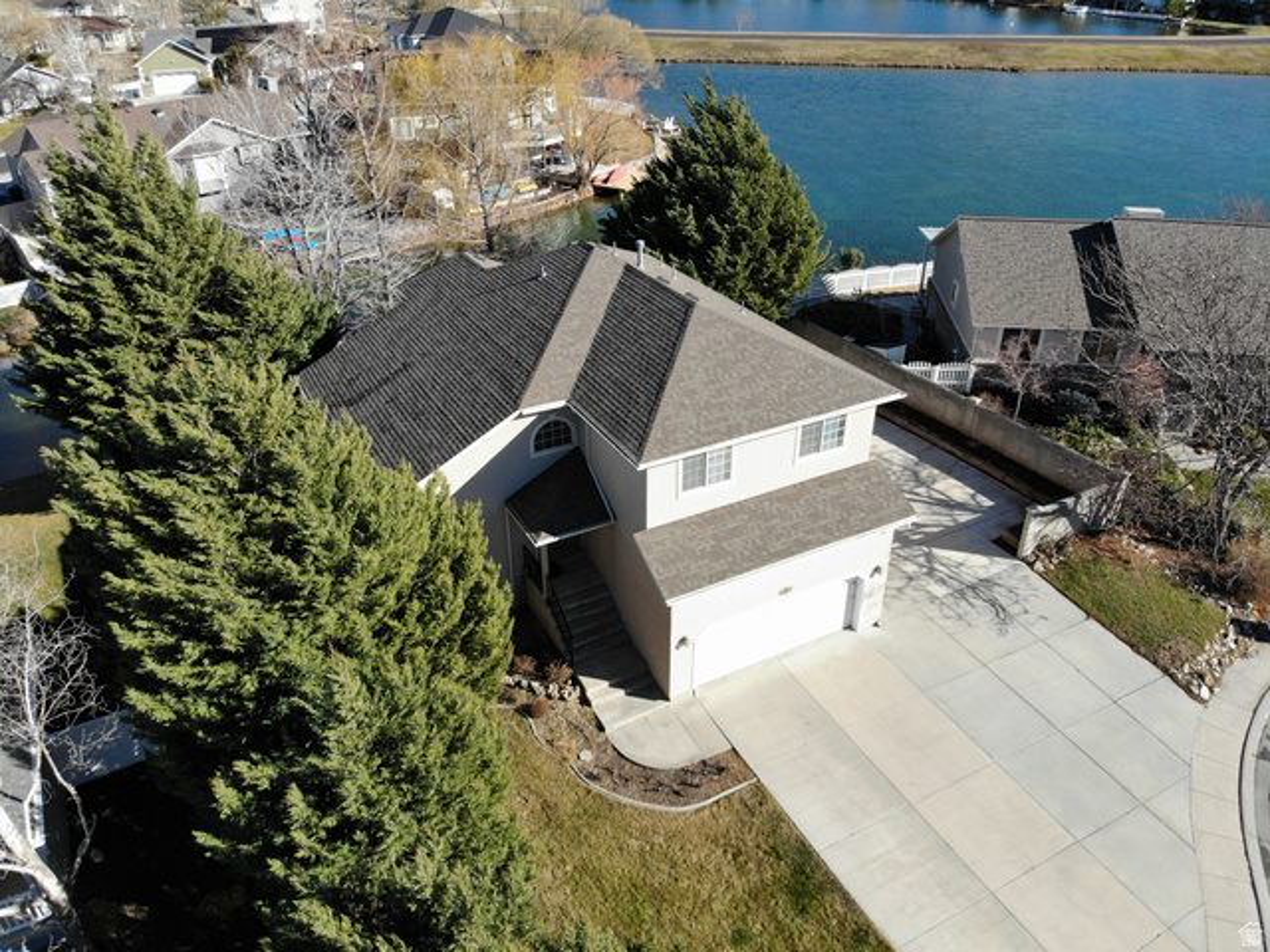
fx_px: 881
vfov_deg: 56.8
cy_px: 476
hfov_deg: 71.6
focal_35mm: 24
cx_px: 635
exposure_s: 1/852
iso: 112
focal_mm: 4.5
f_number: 2.8
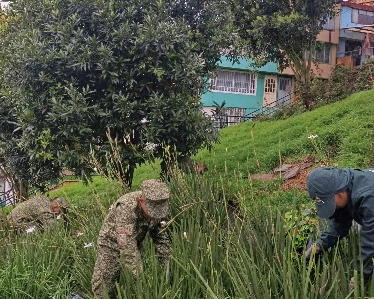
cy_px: 135
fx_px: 376
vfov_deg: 43.3
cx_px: 152
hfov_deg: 52.5
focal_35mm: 34
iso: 160
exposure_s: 1/120
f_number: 1.6
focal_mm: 6.14
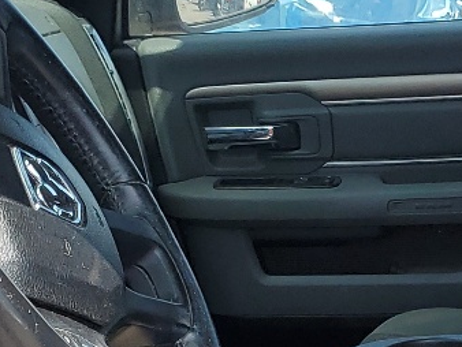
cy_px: 478
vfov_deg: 11.7
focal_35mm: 123
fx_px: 1643
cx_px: 392
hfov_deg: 15.9
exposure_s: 1/1429
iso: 50
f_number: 1.5
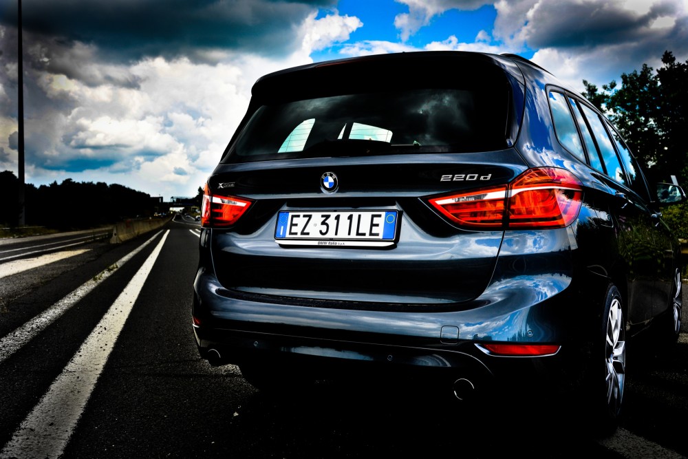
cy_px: 230
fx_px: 669
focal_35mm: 35
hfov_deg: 54.4
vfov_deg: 37.9
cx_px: 344
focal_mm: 35
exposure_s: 1/160
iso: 100
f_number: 6.3
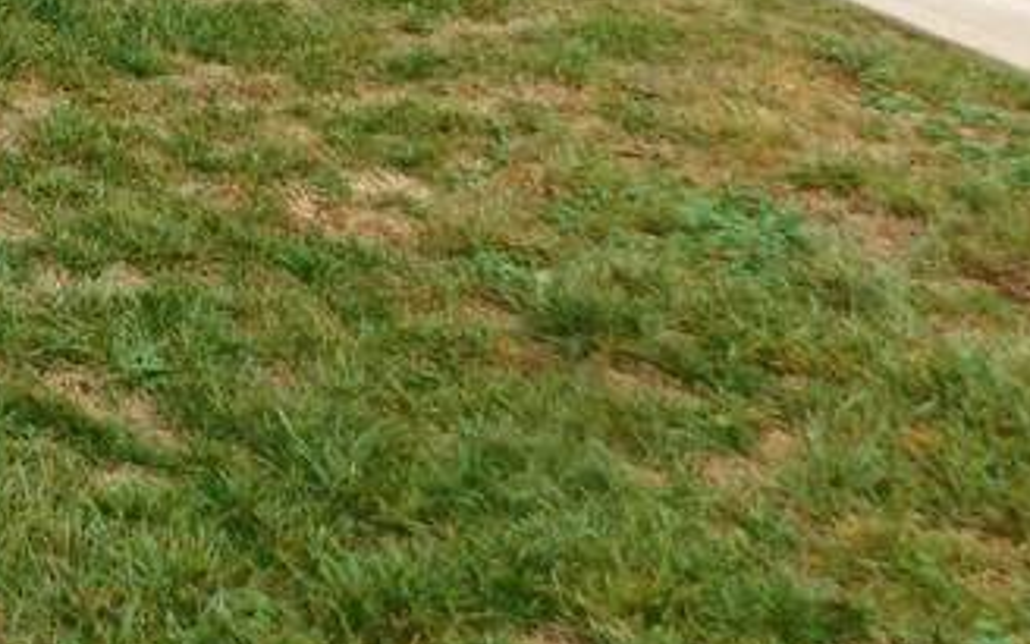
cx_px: -848
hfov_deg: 17.5
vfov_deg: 12.4
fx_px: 2667
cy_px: -569
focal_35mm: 95
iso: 125
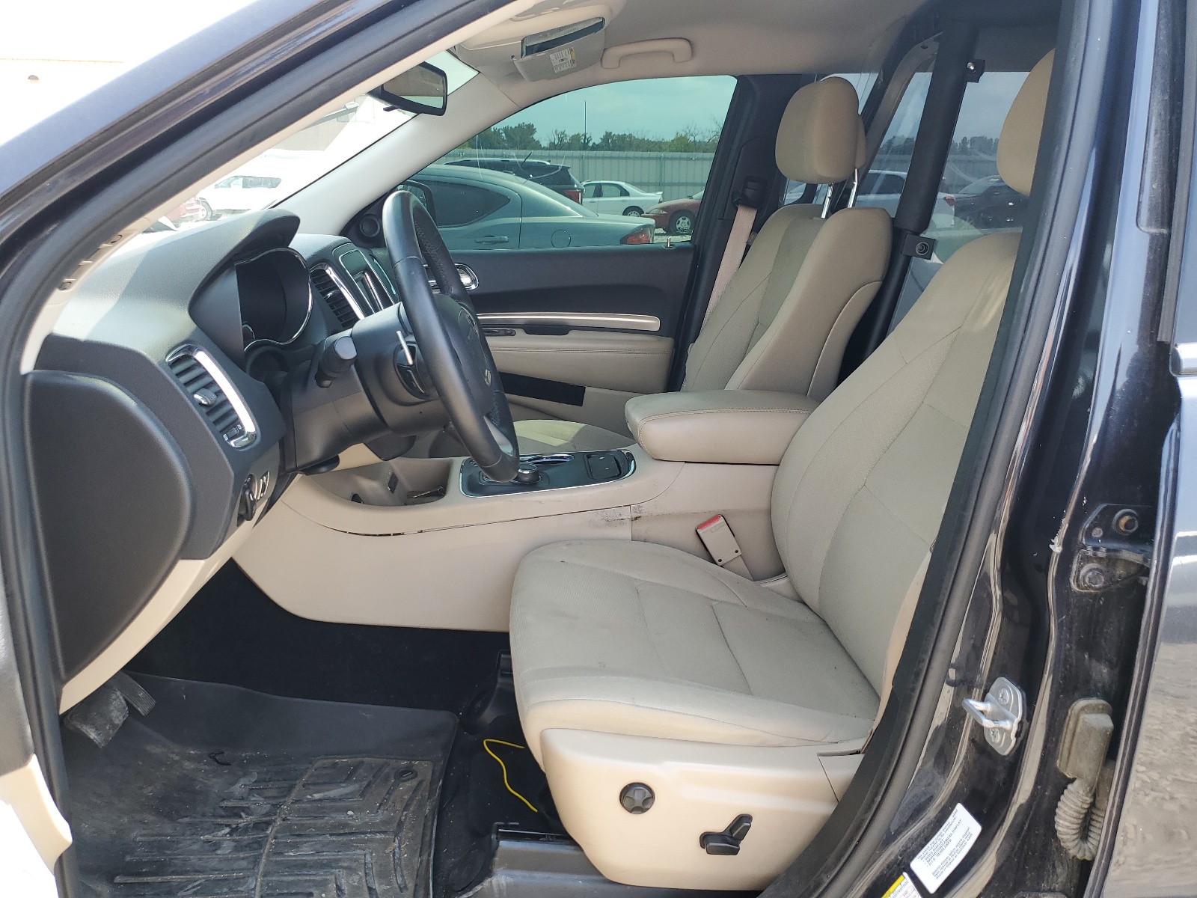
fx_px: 899
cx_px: 598
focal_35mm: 26
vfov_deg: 53.1
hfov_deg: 67.3
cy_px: 449
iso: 50
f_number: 1.5
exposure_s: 1/312
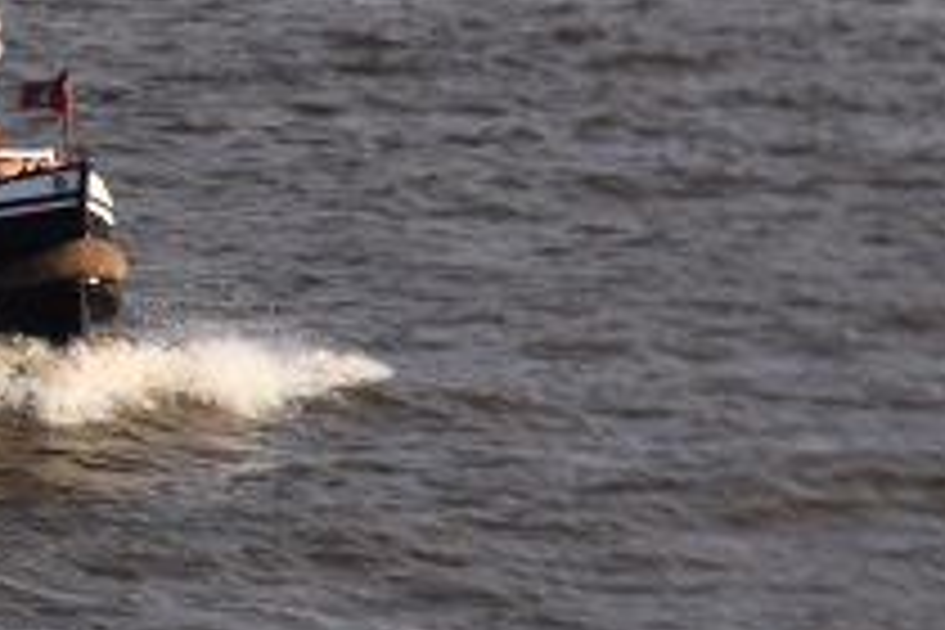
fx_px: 16311
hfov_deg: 3.3
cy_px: -4
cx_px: -464
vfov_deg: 2.2
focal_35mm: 621
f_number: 8
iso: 200
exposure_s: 1/250
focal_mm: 85
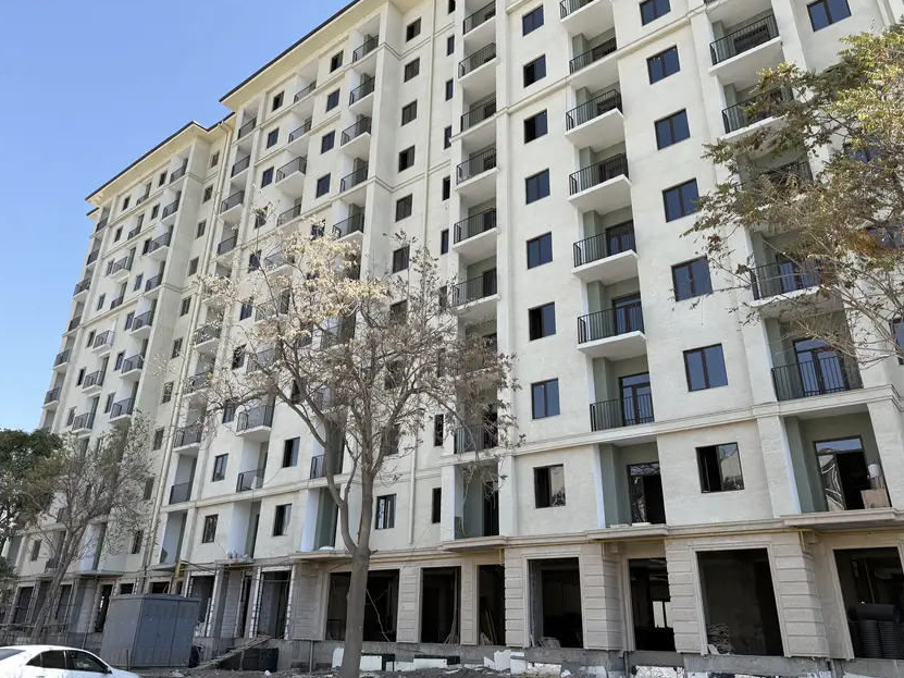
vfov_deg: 53.0
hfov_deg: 67.3
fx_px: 679
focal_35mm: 26
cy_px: 320
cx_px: 443
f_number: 1.78
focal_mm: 6.76
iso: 80
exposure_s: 1/2299
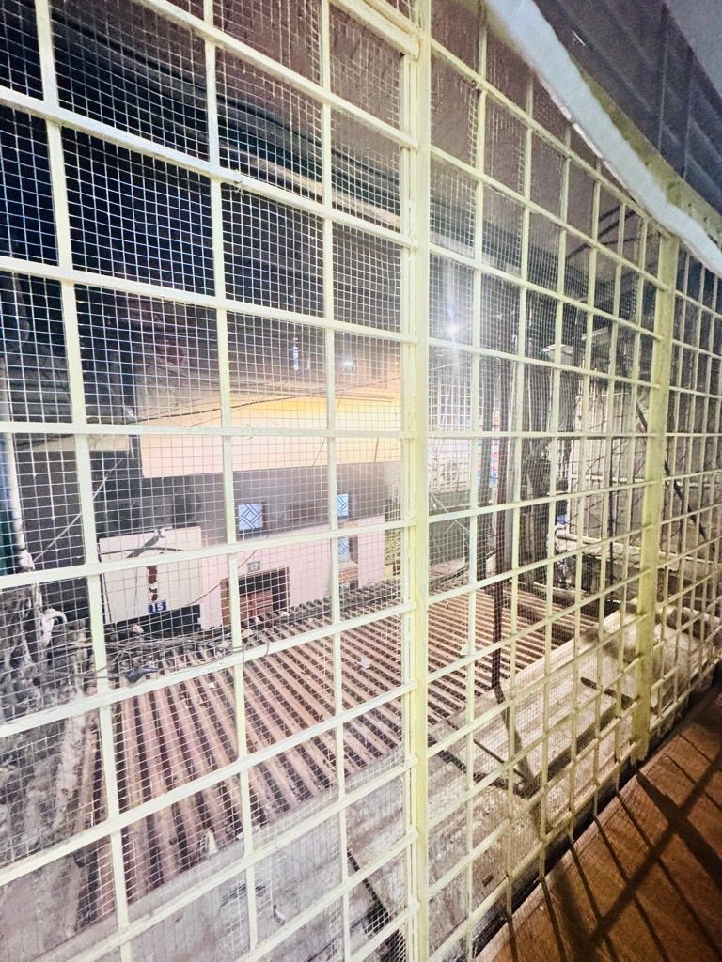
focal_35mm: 14
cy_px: 481
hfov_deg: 85.7
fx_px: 389
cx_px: 361
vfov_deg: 102.1
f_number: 2.2
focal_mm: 2.22
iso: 800
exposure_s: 1/50
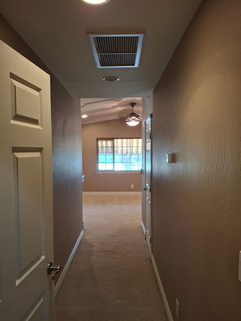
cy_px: 160
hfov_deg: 54.9
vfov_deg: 69.4
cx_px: 120
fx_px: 232
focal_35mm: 25
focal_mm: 4.69
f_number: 1.8
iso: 125
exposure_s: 1/60
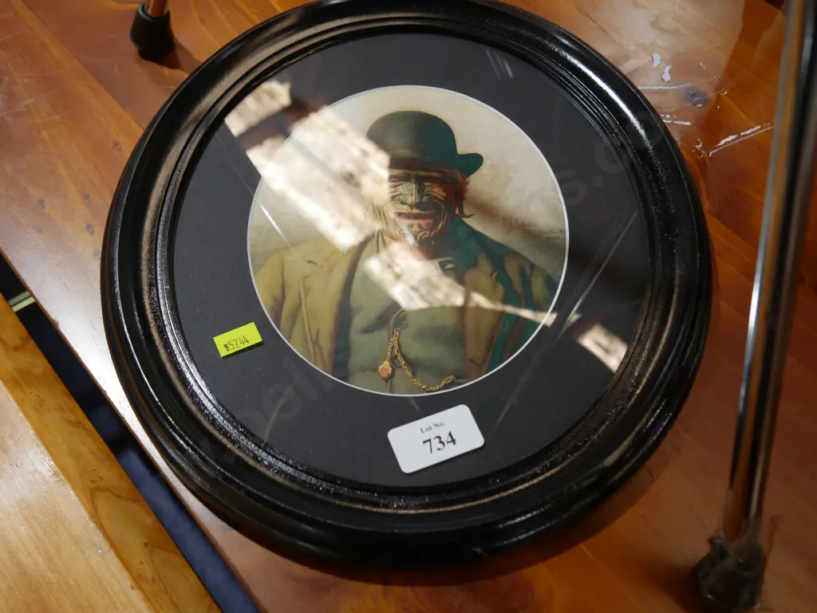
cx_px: 408
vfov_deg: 37.8
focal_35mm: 38
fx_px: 897
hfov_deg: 49.0
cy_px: 306
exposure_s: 1/60
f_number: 4.1
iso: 250
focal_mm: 19
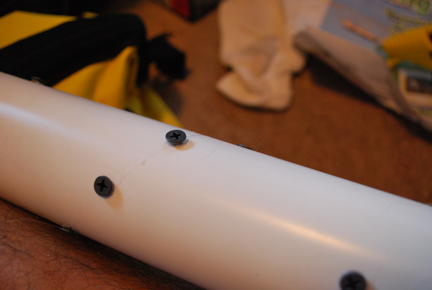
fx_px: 469
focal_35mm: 39
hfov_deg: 49.5
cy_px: 145
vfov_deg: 34.4
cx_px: 216
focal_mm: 26
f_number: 4.5
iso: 1000
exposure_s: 1/30
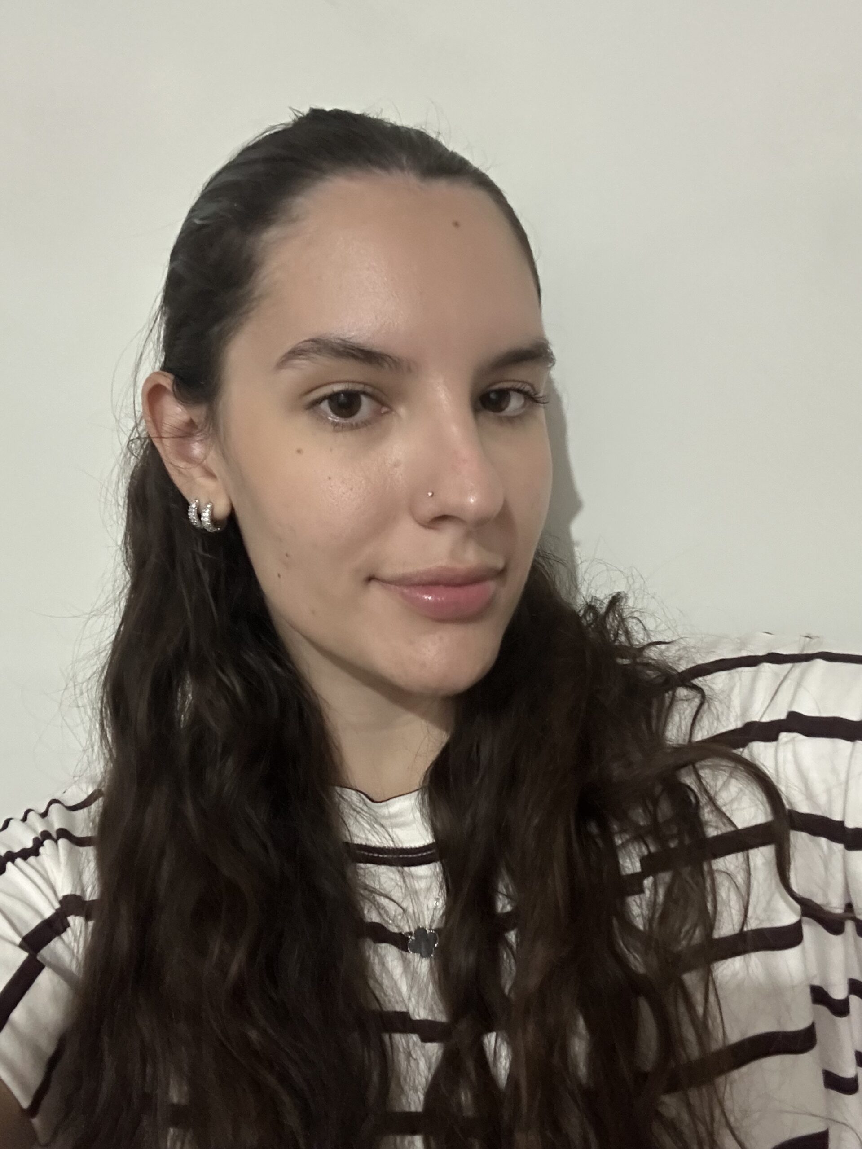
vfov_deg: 60.0
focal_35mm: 30
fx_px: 996
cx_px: 431
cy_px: 574
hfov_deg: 46.8
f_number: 1.9
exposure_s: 1/30
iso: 500
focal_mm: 2.69
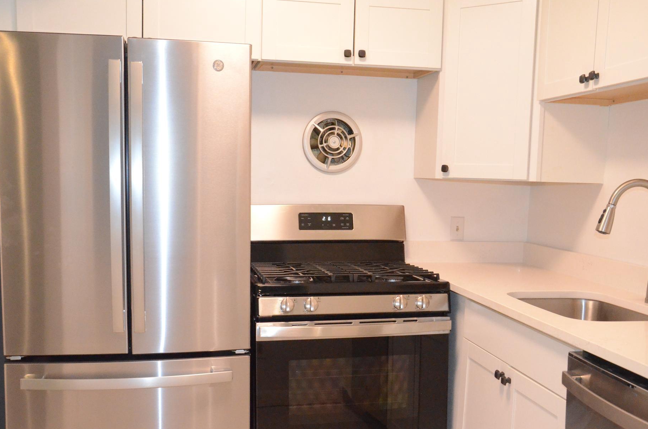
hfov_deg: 52.0
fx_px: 664
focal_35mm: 37
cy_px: 237
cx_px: 321
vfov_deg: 35.7
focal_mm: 22
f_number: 6.3
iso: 6400
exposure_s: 1/200
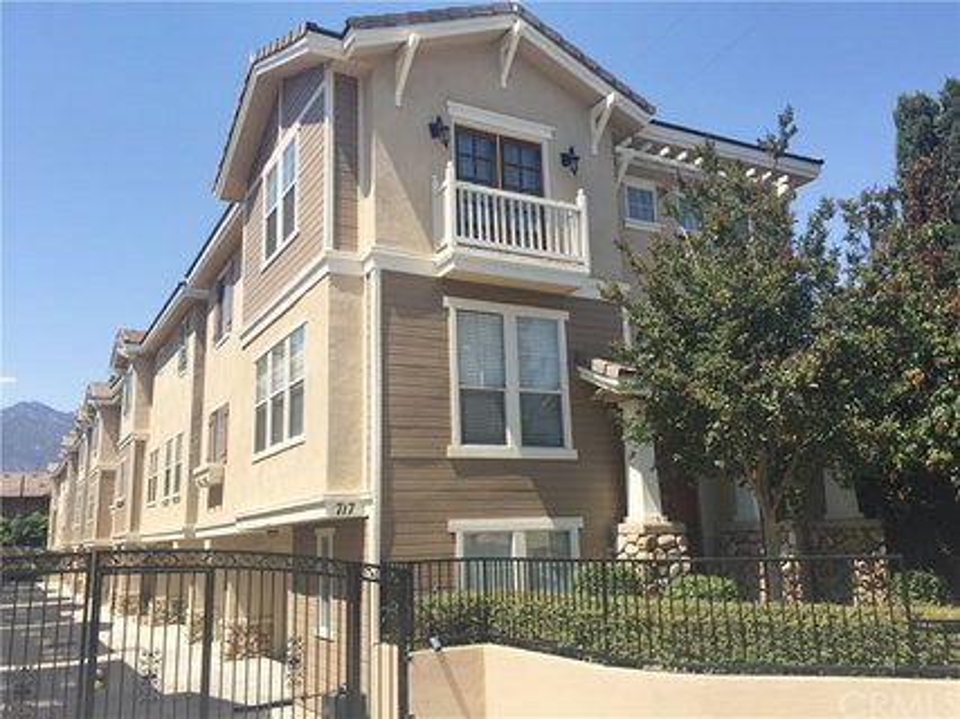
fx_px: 804
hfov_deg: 61.7
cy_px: 360
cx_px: 480
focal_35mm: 29
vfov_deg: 48.2
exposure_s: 1/1522
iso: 32
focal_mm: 4.15
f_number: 2.2
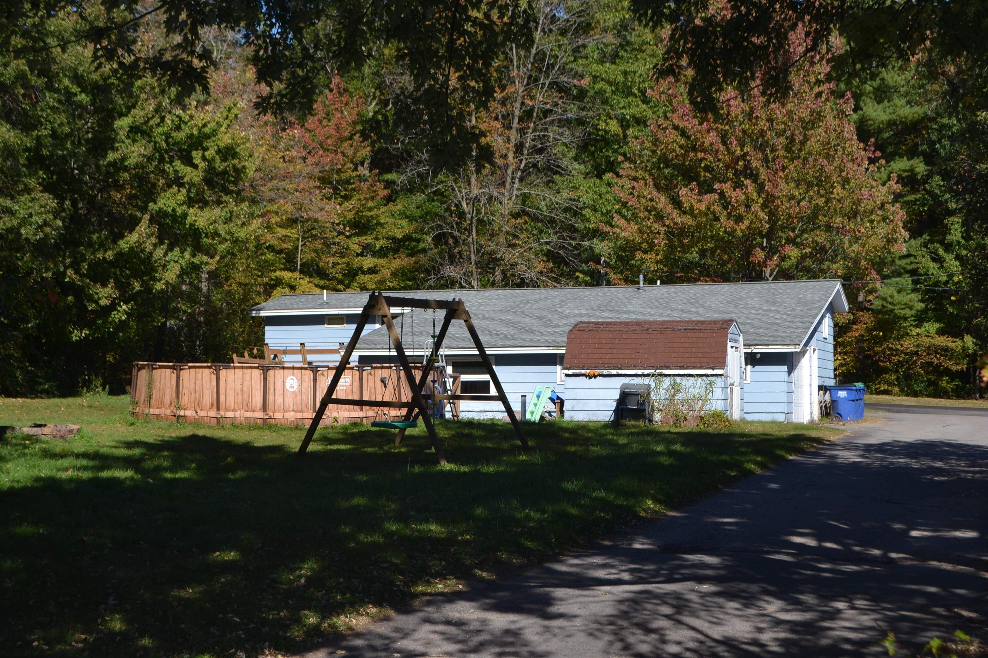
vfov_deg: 25.8
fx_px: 1441
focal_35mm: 52
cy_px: 329
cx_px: 494
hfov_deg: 37.9
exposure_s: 1/250
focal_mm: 35
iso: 100
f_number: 7.1
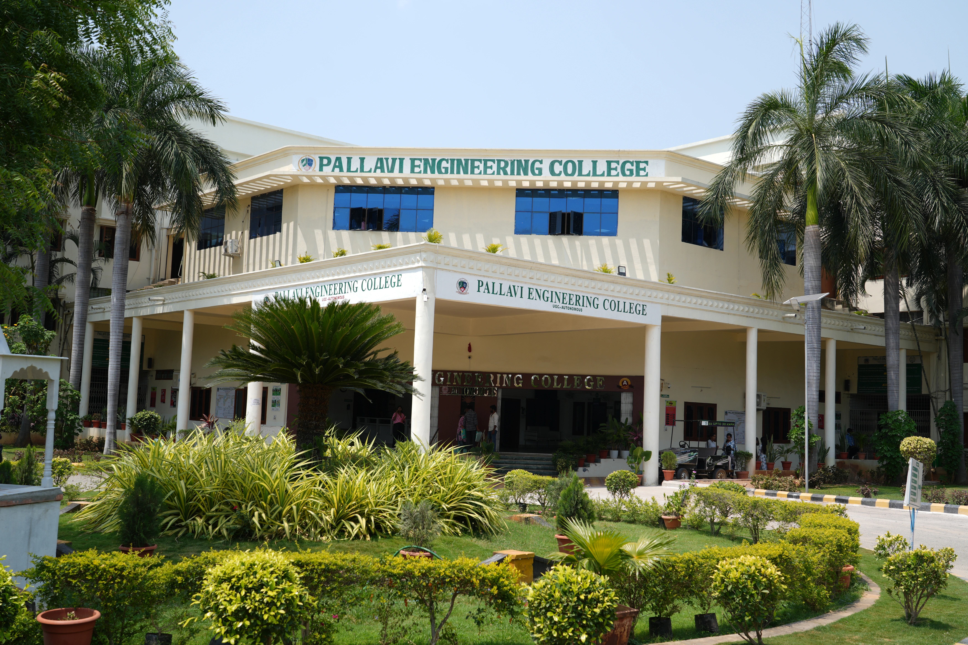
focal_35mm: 38
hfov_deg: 50.7
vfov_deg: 35.1
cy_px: 322
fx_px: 1022
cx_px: 484
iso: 64
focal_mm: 38
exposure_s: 1/200
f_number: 6.3
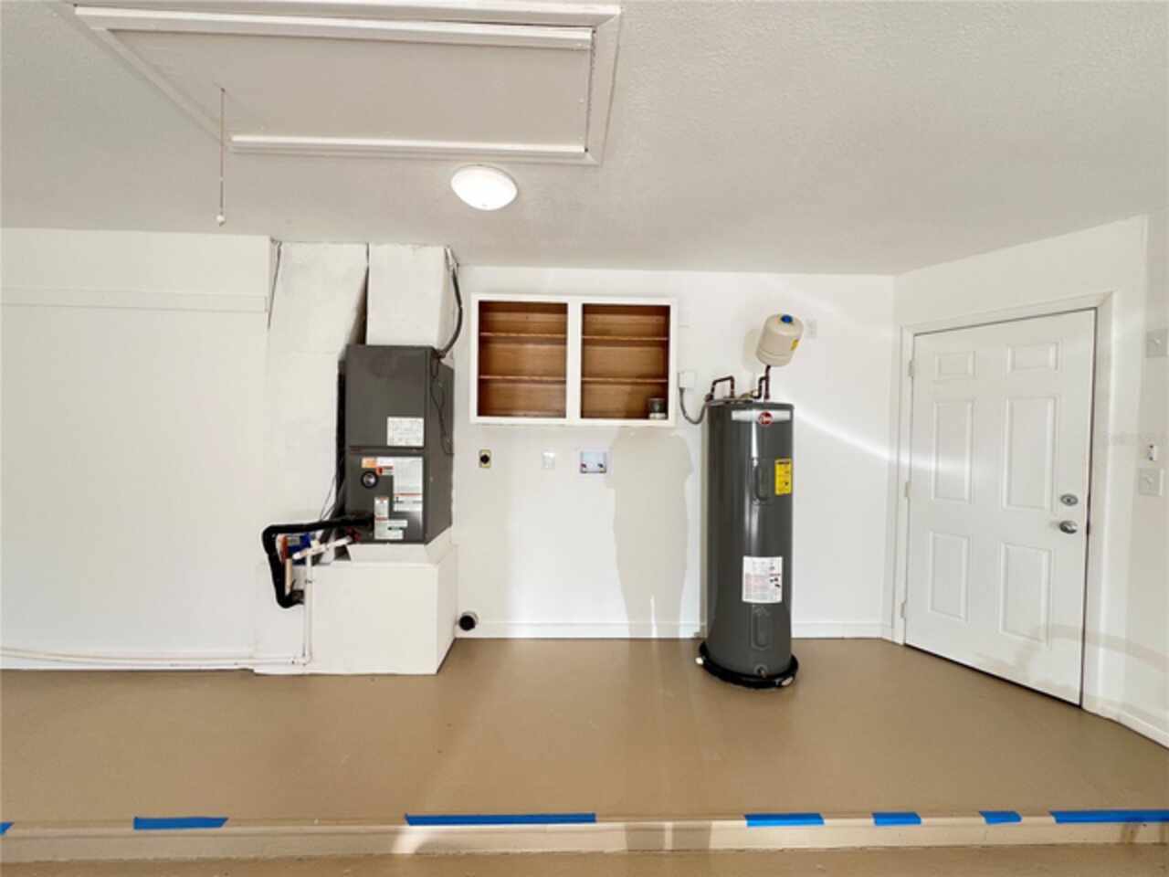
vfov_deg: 89.9
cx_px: 584
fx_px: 439
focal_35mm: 13
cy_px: 438
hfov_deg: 106.2
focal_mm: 1.57
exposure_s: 1/99
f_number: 1.8
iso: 32
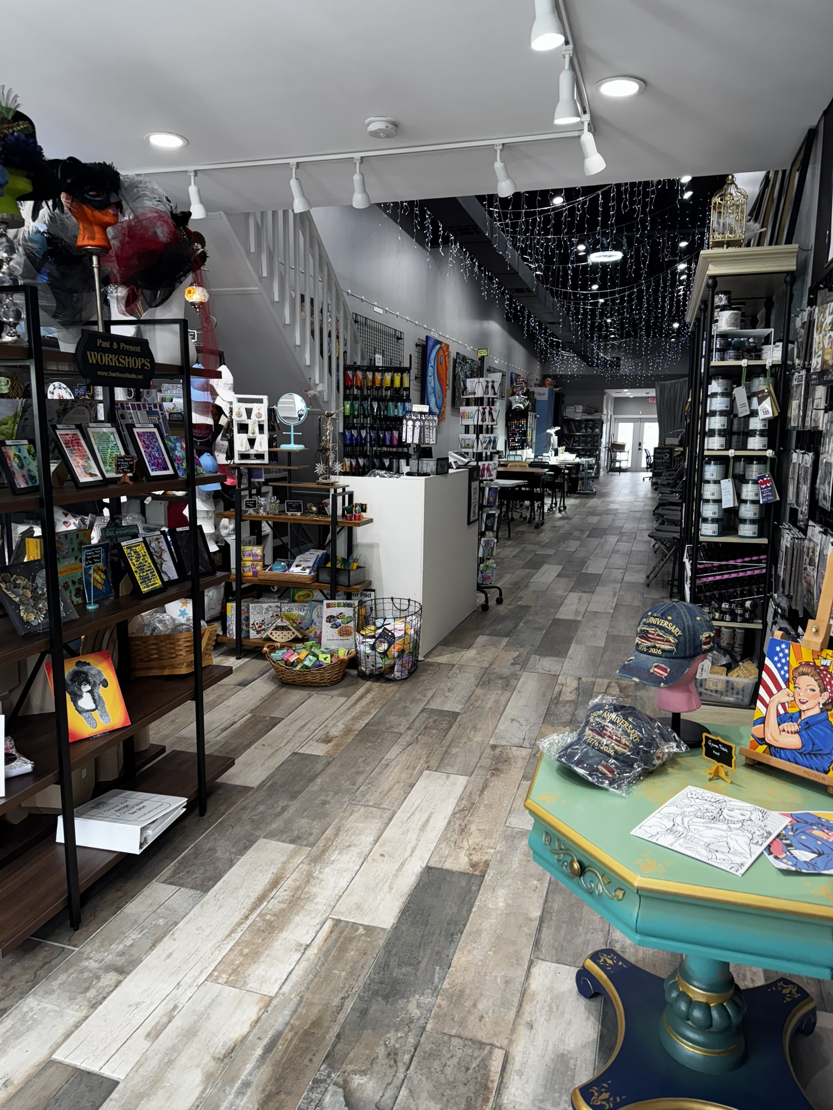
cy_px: 555
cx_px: 416
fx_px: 770
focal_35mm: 24
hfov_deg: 56.8
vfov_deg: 71.6
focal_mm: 6.76
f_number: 1.78
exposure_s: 1/120
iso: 160
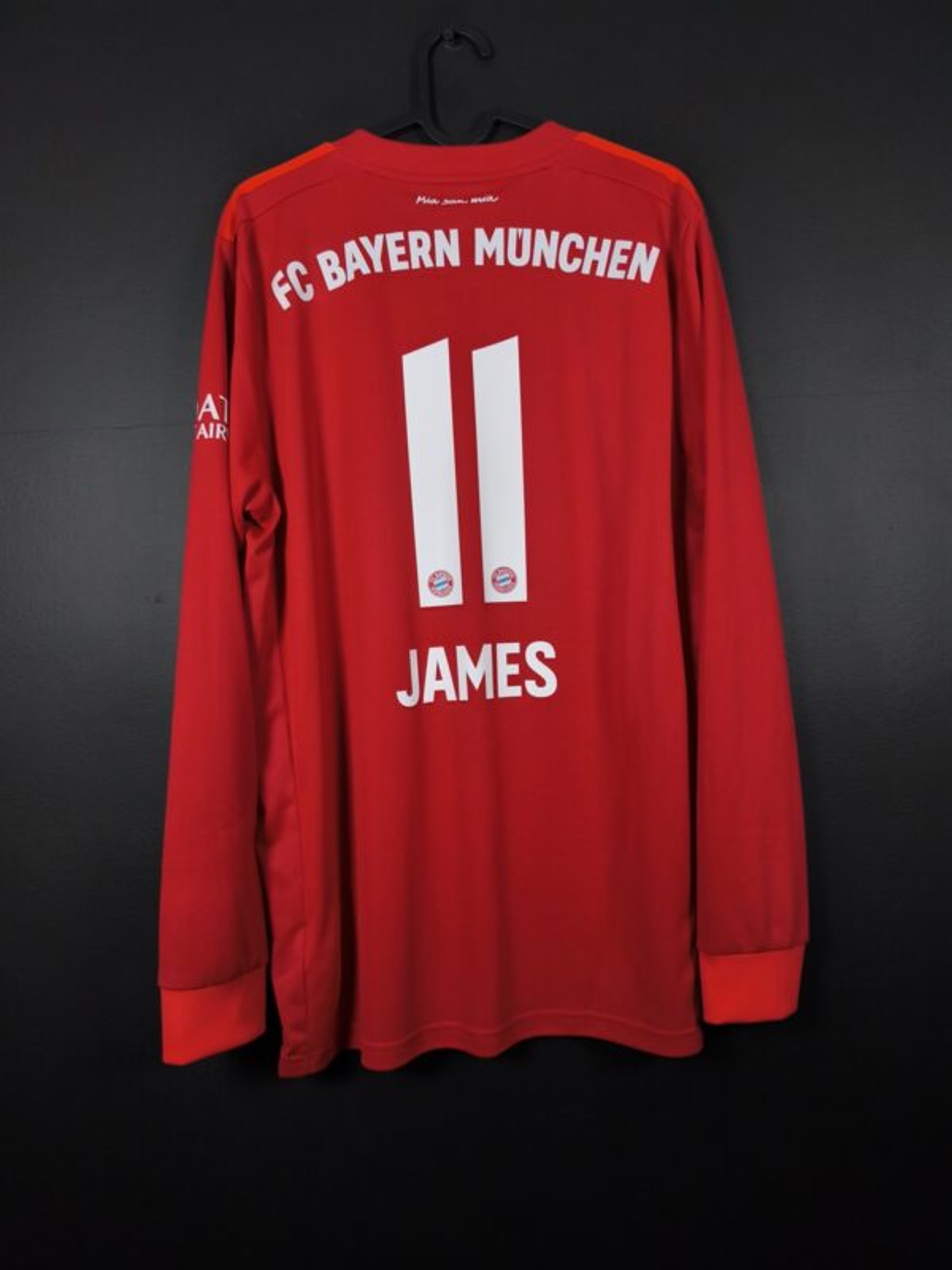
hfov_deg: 58.9
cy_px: 635
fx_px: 843
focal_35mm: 23
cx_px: 476
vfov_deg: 73.9
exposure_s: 1/160
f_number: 1.6
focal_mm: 6.57
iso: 400
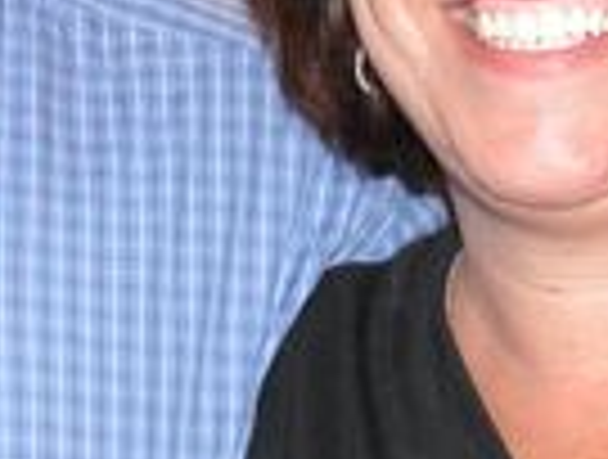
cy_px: 216
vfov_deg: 9.6
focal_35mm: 155
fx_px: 2730
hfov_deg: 12.7
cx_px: 158
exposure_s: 1/60
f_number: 2.8
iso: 100
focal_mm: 8.9
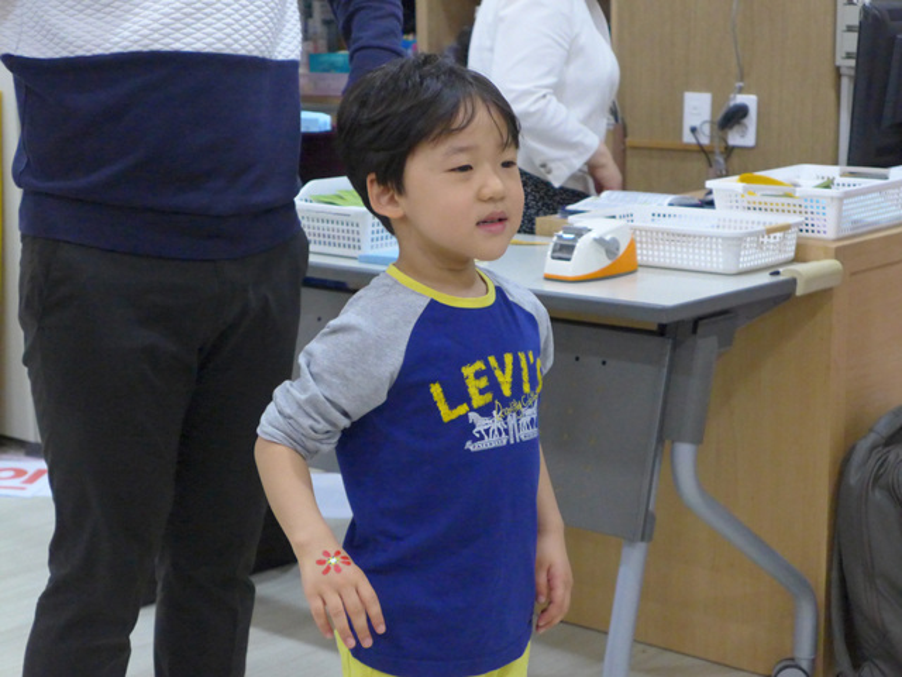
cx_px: 451
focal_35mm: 75
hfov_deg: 26.0
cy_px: 338
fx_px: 1954
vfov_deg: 19.6
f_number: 2.2
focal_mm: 14.7
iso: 1250
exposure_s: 1/400
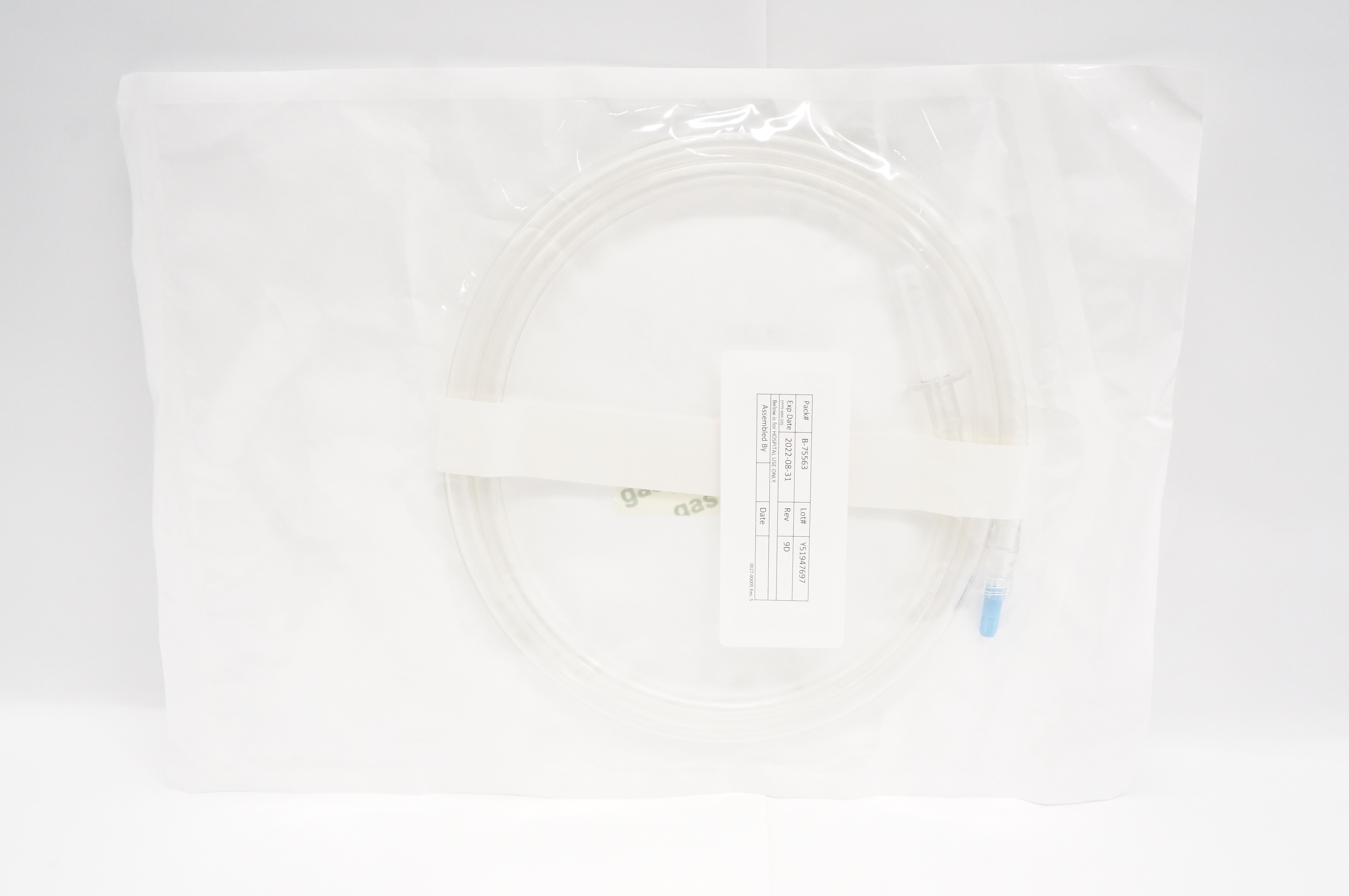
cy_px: 448
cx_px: 674
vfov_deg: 41.6
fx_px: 1179
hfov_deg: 59.5
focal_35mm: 32
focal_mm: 21
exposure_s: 1/250
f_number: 8
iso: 3200
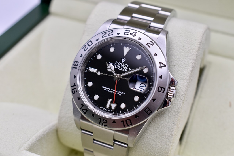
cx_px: 117
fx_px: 390
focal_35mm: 60
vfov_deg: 22.6
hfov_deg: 33.4
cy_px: 78
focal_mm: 40
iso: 400
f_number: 6.3
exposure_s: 1/125
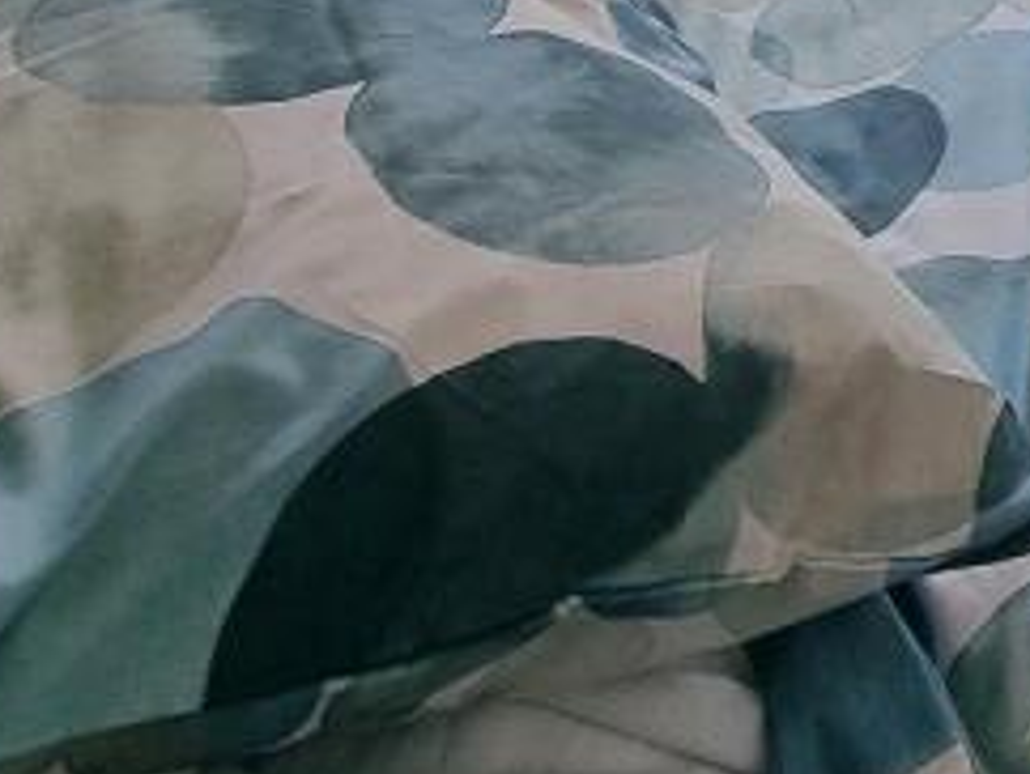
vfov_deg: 19.9
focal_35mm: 55
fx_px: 1638
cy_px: -600
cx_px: 1434
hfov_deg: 27.3
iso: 50
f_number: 2.2
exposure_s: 1/200
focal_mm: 2.2
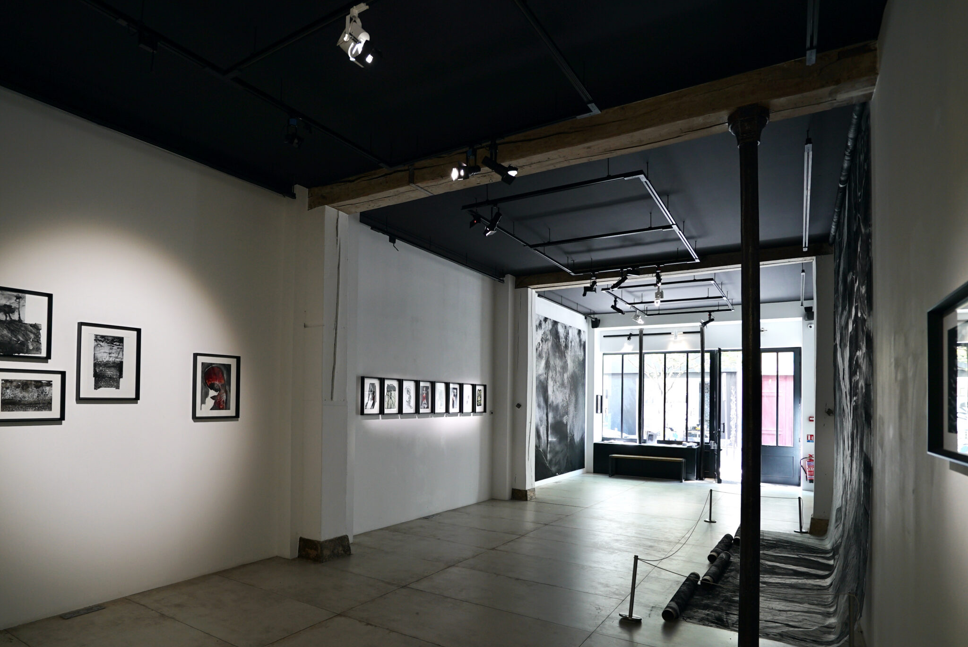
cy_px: 385
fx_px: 538
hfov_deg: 83.5
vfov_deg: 61.5
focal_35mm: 20
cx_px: 420
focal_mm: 16
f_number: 4
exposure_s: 1/50
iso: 400
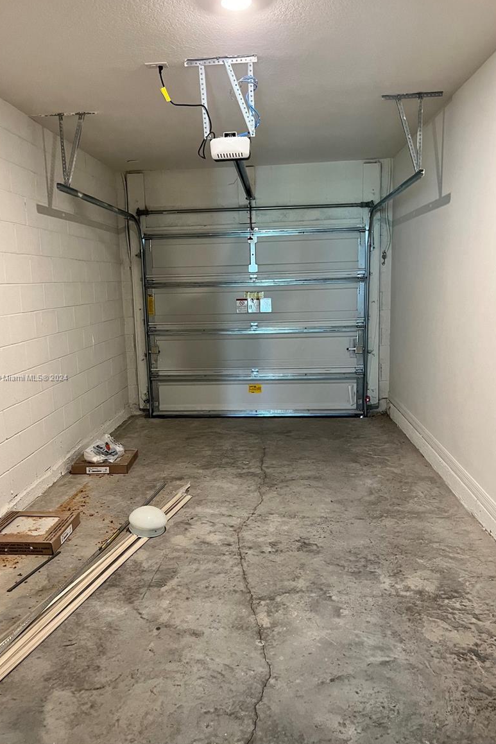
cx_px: 239
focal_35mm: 28
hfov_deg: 46.4
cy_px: 378
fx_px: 578
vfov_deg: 65.5
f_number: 1.5
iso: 320
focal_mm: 5.7
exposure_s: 1/60
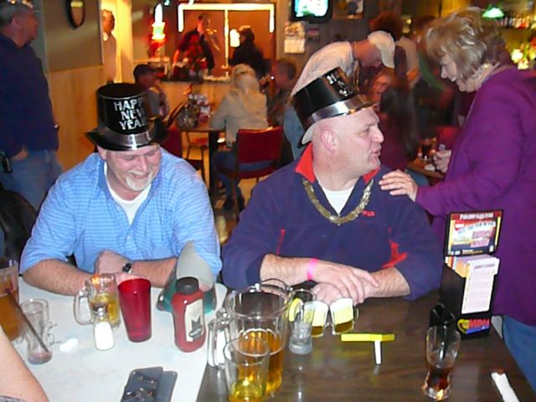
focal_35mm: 35
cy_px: 201
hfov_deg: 52.6
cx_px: 268
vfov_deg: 40.7
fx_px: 542
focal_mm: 5.2
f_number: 2.8
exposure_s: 1/8
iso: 800
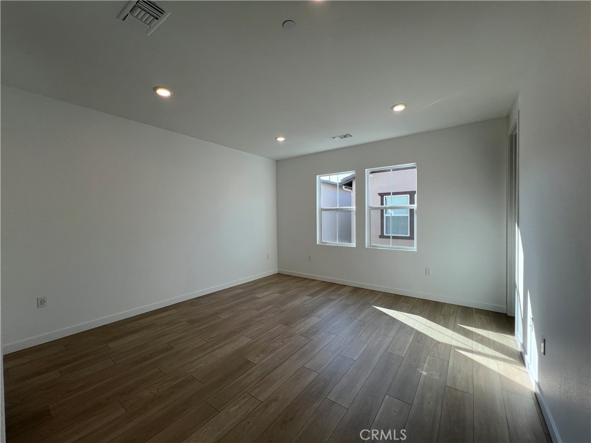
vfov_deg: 89.9
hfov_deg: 106.2
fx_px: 222
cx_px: 296
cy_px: 222
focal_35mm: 13
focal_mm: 1.57
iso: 32
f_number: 1.8
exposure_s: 1/188
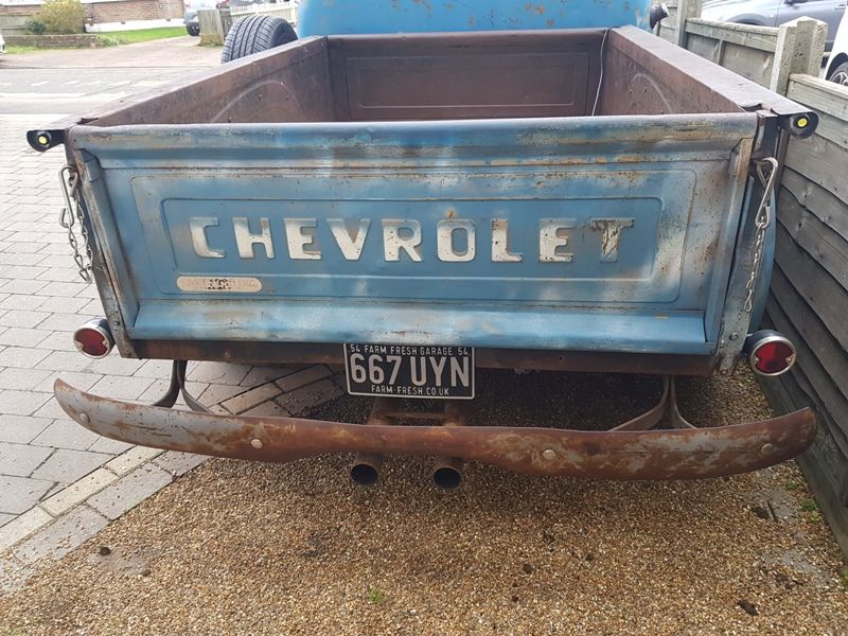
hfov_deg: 67.3
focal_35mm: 26
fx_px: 637
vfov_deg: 53.1
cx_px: 424
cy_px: 318
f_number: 1.7
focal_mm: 4.2
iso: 100
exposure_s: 1/50
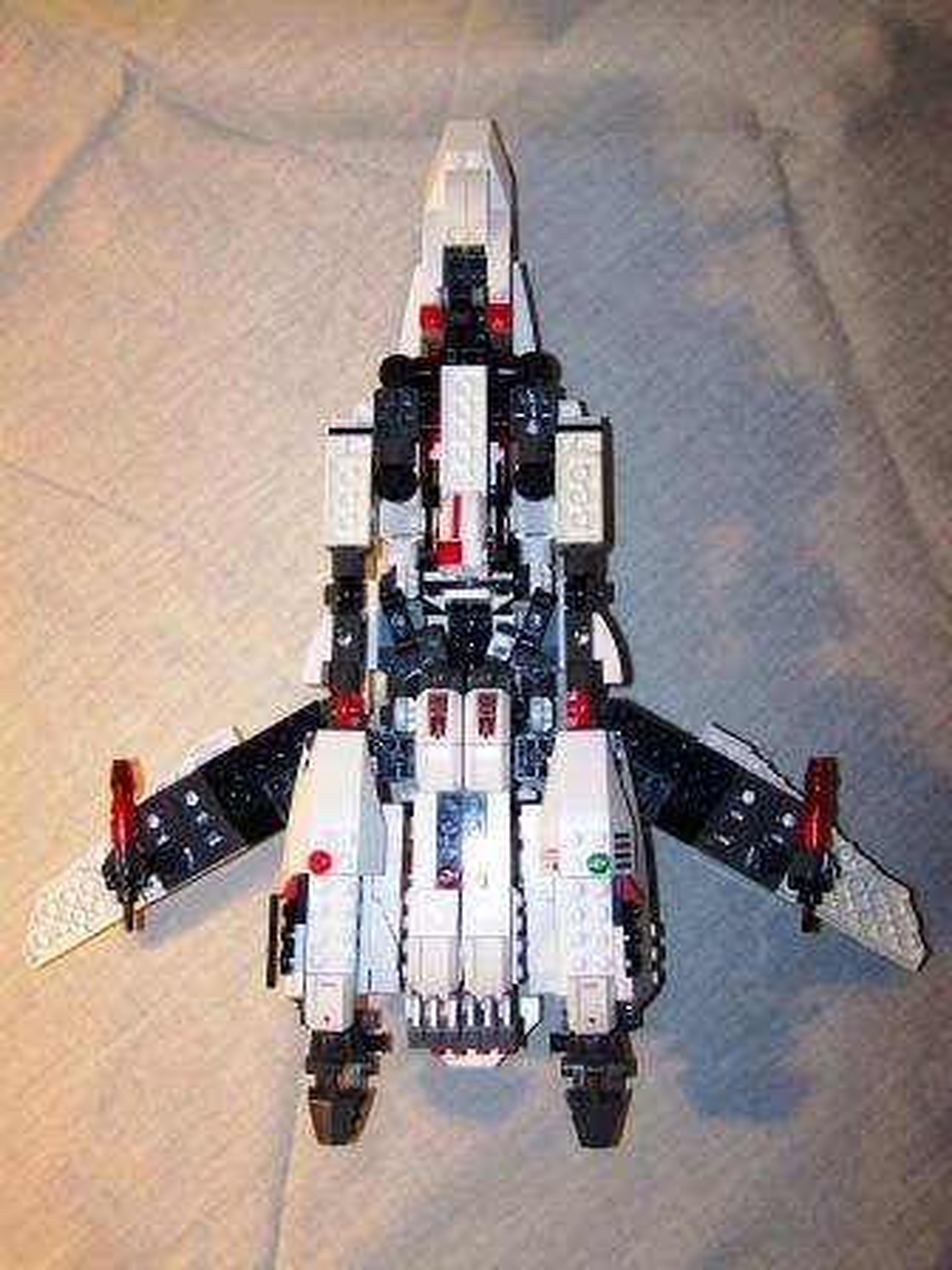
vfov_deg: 41.2
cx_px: 476
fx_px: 1687
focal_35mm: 46
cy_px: 635
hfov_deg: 31.5
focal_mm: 7.6
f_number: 2.8
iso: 200
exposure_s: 1/30
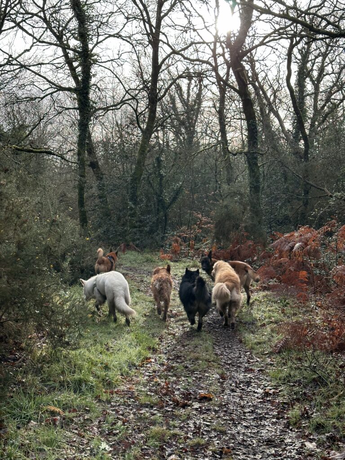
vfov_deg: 39.7
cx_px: 172
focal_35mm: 48
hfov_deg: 30.3
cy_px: 230
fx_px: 638
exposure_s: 1/919
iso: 64
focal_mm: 6.86
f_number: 1.78
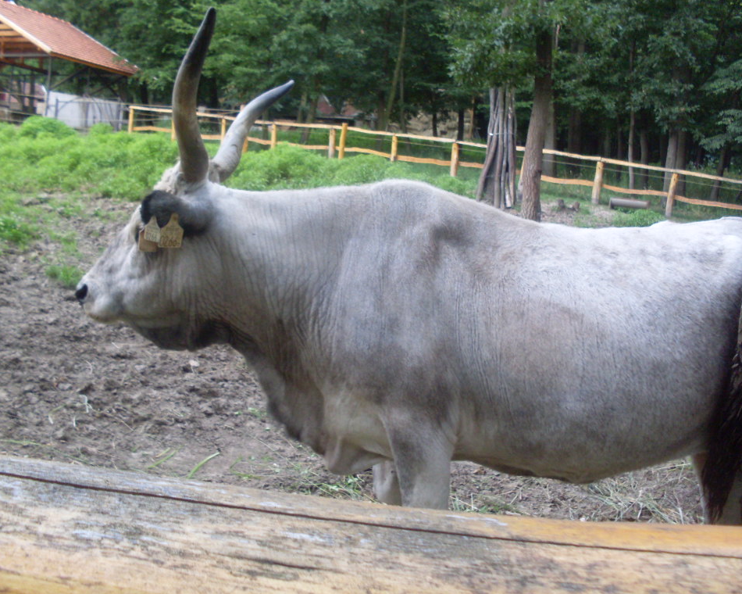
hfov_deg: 45.8
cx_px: 386
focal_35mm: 40
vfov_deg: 37.3
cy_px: 295
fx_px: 878
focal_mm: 6.3
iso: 200
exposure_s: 1/45
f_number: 2.8
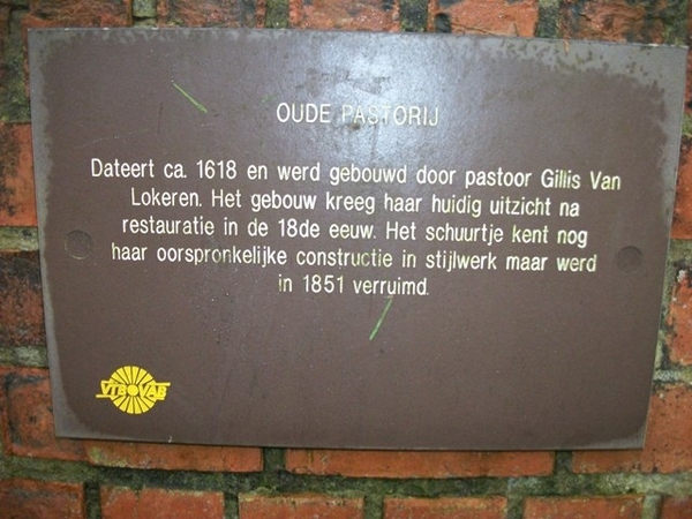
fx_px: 640
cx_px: 346
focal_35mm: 32
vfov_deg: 44.2
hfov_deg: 56.8
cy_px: 260
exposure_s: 1/125
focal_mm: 5.7
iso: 250
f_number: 2.9
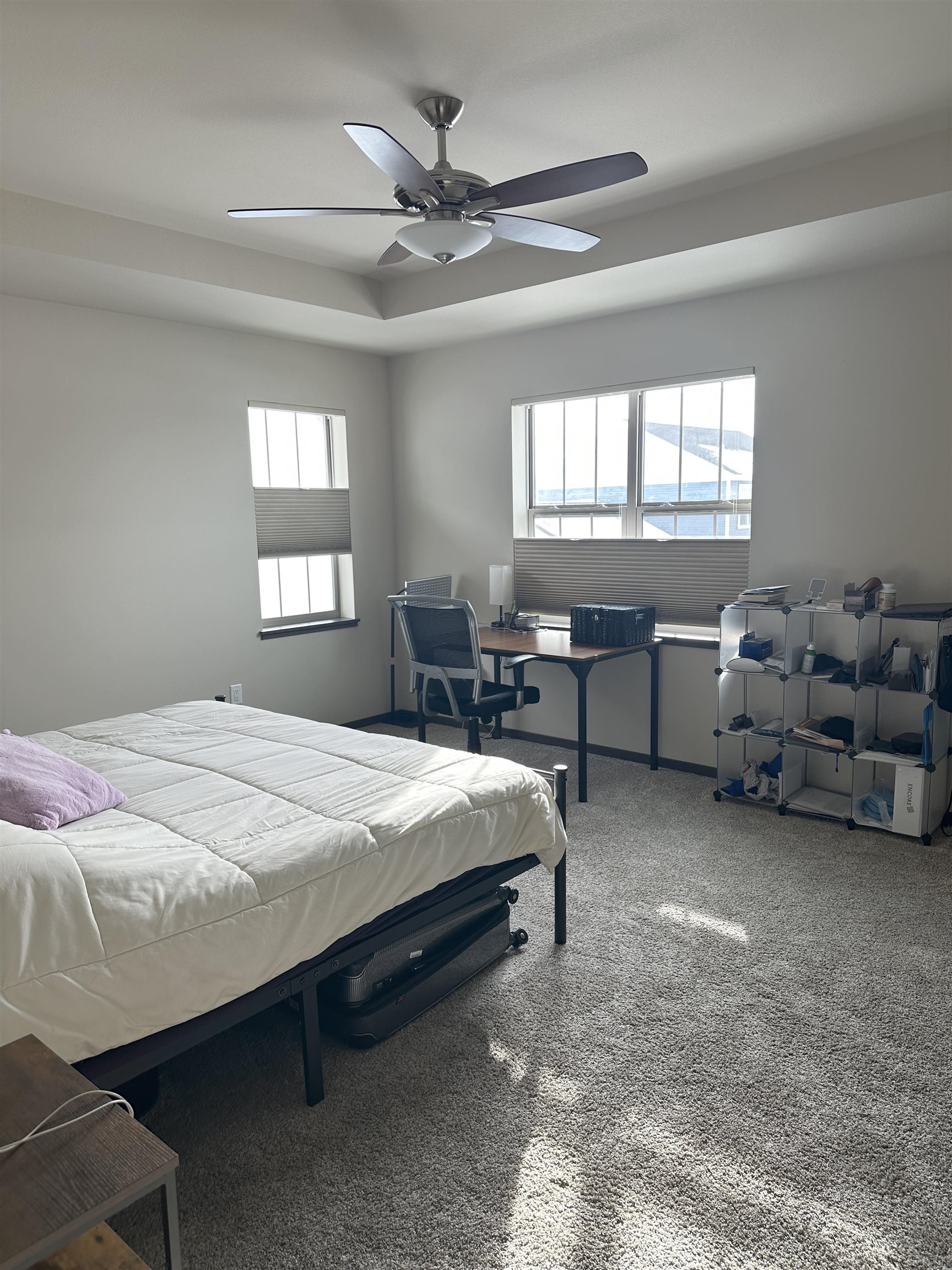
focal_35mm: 24
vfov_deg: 71.6
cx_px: 476
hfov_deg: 56.8
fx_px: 880
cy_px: 635
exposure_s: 1/126
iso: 64
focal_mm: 6.86
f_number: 1.78
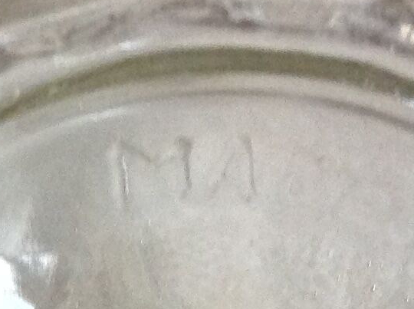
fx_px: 2006
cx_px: -242
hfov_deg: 11.2
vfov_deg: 8.7
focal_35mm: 168
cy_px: 380
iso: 250
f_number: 2.4
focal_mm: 4.28
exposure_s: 1/15
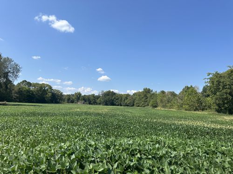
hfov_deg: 71.6
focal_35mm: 24
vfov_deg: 56.8
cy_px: 87
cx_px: 116
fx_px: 162
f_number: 1.78
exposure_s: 1/4348
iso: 80
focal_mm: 6.86
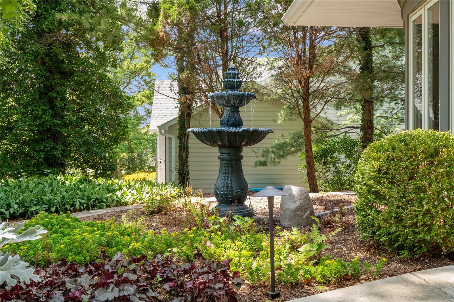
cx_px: 227
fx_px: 454
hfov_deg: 53.1
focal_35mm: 36
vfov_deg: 36.9
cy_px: 151
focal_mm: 18
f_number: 8
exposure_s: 1/80
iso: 400
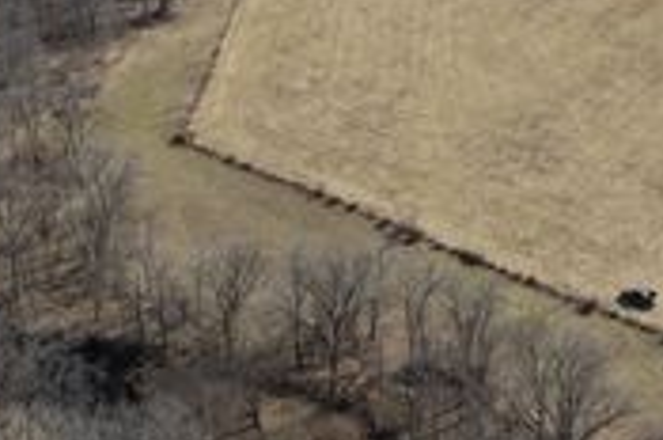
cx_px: 578
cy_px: -85
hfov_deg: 28.3
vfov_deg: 18.6
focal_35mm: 69
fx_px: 1268
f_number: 2.8
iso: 320
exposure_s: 1/1600
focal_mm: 14.45
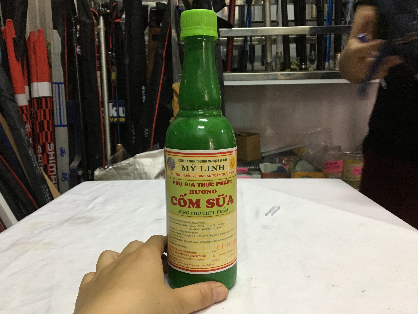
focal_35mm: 29
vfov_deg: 48.2
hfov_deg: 61.7
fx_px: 350
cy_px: 157
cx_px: 209
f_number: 2.2
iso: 200
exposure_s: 1/25
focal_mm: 4.15
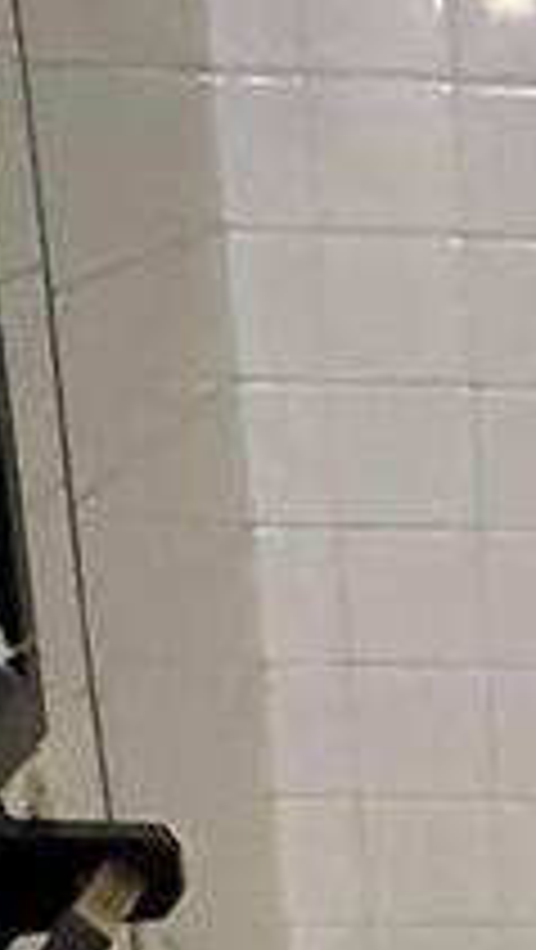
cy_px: 1234
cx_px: 1117
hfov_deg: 10.6
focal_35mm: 104
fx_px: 2623
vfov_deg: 19.0
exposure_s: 1/52
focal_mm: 2.22
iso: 1250
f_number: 2.2
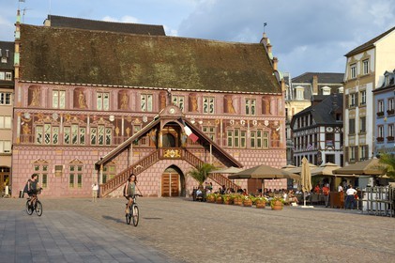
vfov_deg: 24.2
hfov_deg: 35.7
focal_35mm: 56
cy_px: 132
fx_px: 614
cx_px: 198
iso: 100
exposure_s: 1/250
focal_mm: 56
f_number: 5
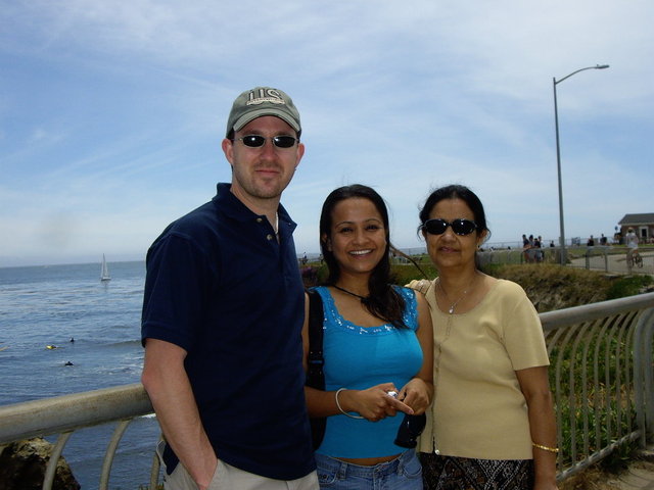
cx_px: 327
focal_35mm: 47
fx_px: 888
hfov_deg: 40.4
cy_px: 245
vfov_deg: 30.9
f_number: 4.8
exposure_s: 1/1000
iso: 100
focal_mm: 7.6
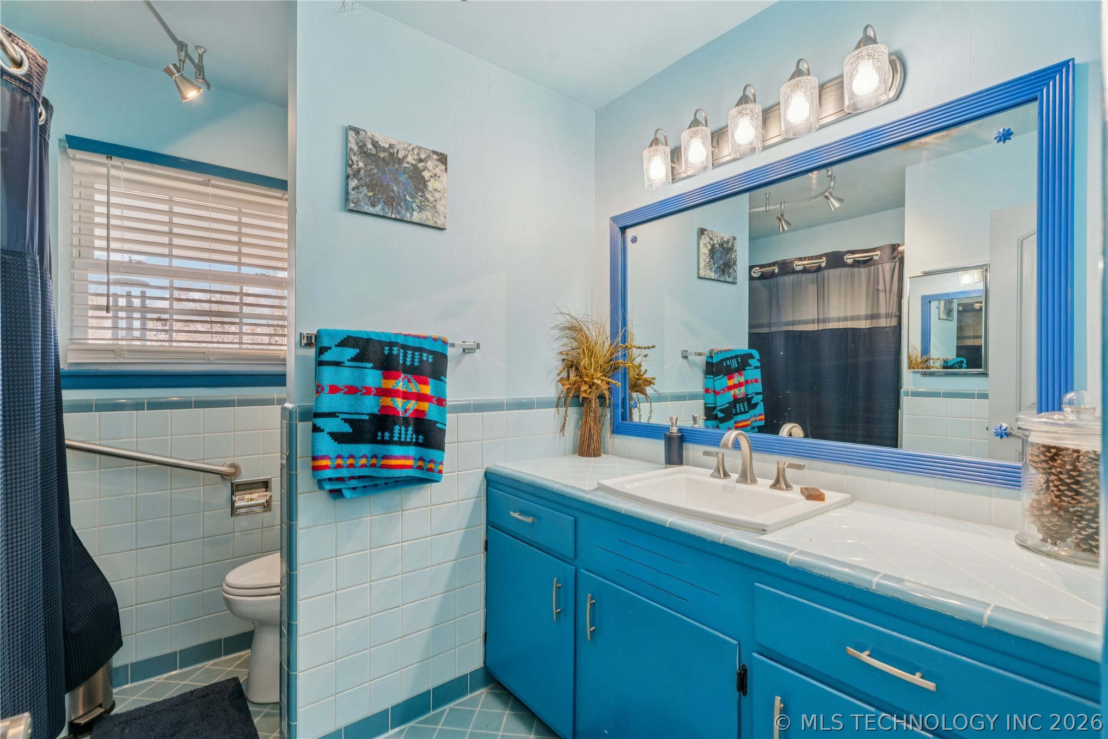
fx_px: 492
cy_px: 370
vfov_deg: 73.8
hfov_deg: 96.7
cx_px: 554
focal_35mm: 16
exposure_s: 1/60
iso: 640
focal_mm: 16
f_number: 8
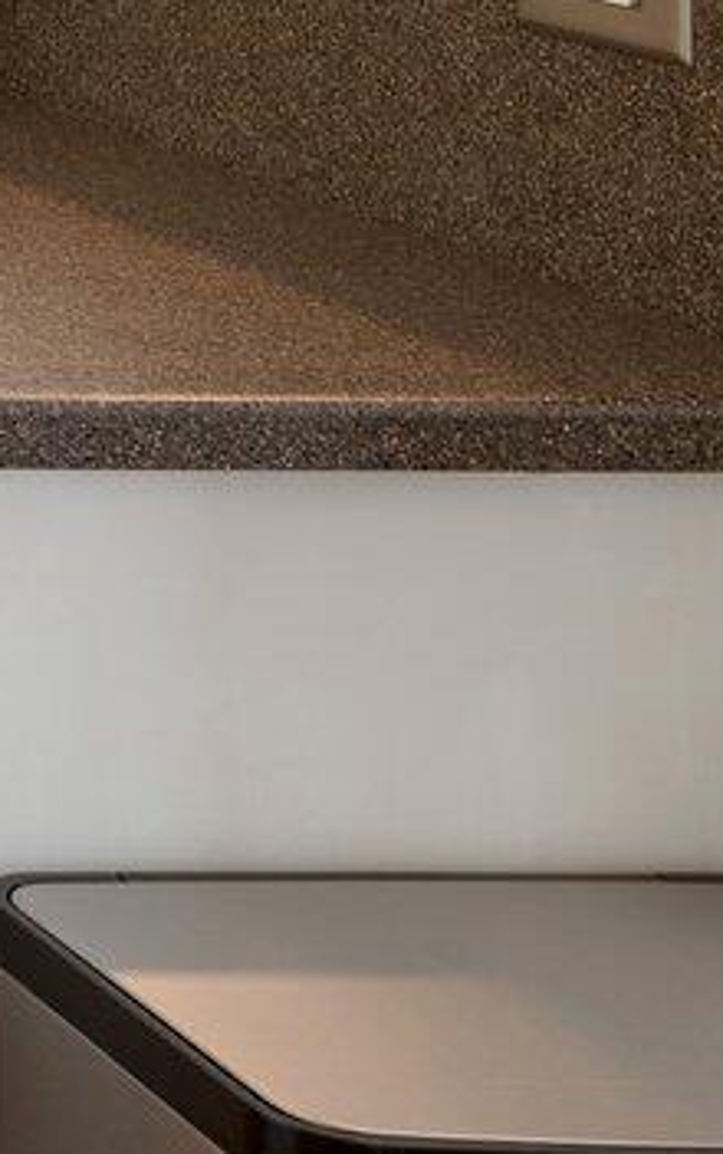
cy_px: -235
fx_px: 3271
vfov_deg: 18.9
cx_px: -1804
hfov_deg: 8.8
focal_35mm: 104
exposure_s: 1/3
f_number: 8
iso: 200
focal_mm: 17.5
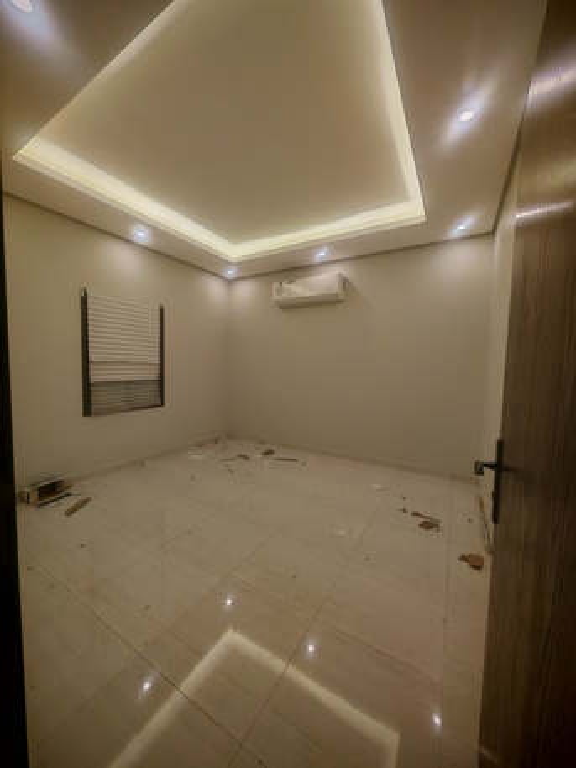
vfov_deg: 106.2
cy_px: 384
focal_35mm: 13
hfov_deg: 89.9
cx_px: 288
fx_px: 288
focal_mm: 1.82
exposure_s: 1/120
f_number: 2
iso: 80
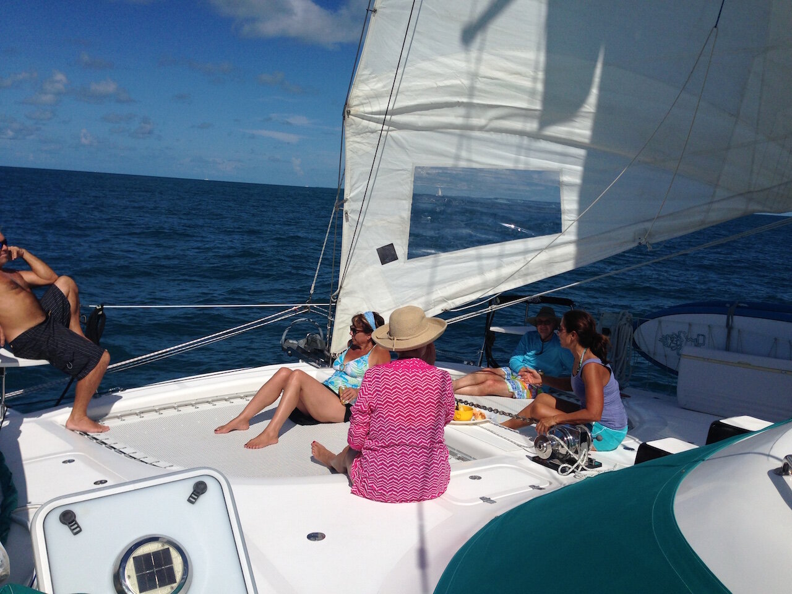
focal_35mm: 33
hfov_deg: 55.4
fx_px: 755
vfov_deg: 42.9
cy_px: 297
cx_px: 396
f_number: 2.4
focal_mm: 4.12
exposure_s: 1/5435
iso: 50
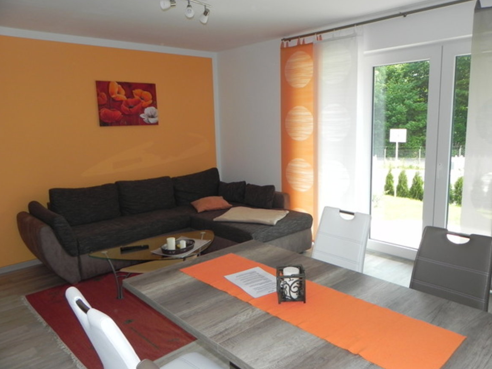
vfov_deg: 51.4
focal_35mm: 27
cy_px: 182
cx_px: 253
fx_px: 384
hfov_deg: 65.3
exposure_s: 1/103
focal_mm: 4.6
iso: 160
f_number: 4
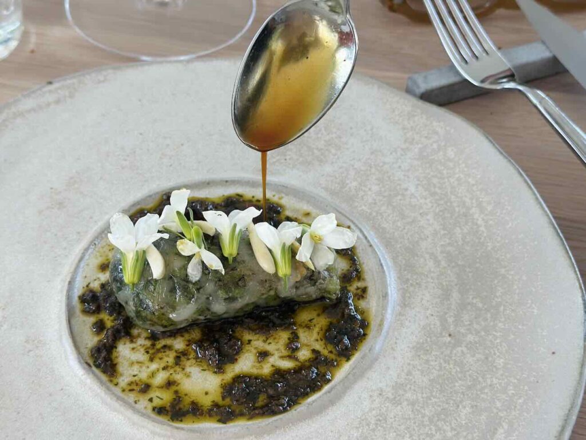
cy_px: 220
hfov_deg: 39.6
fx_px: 813
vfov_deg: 30.3
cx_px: 293
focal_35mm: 48
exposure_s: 1/156
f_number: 1.78
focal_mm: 6.86
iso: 64
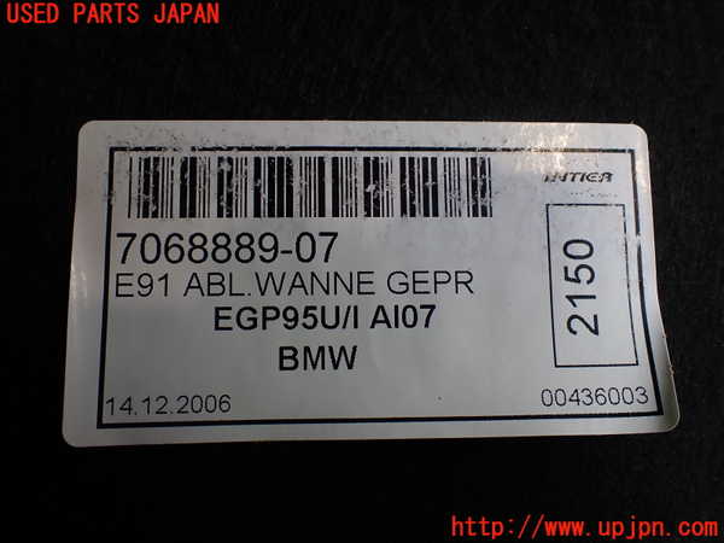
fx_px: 627
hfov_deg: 60.0
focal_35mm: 30
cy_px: 272
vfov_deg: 46.8
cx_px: 362
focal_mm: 5.4
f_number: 2.3
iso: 100
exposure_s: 1/125
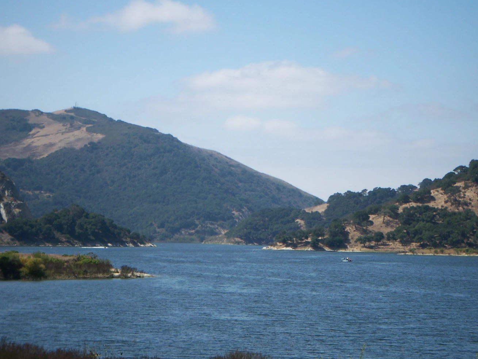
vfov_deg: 11.9
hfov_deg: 15.8
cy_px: 186
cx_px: 245
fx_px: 1727
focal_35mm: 125
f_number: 4.4
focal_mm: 18.9
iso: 64
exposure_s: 1/640
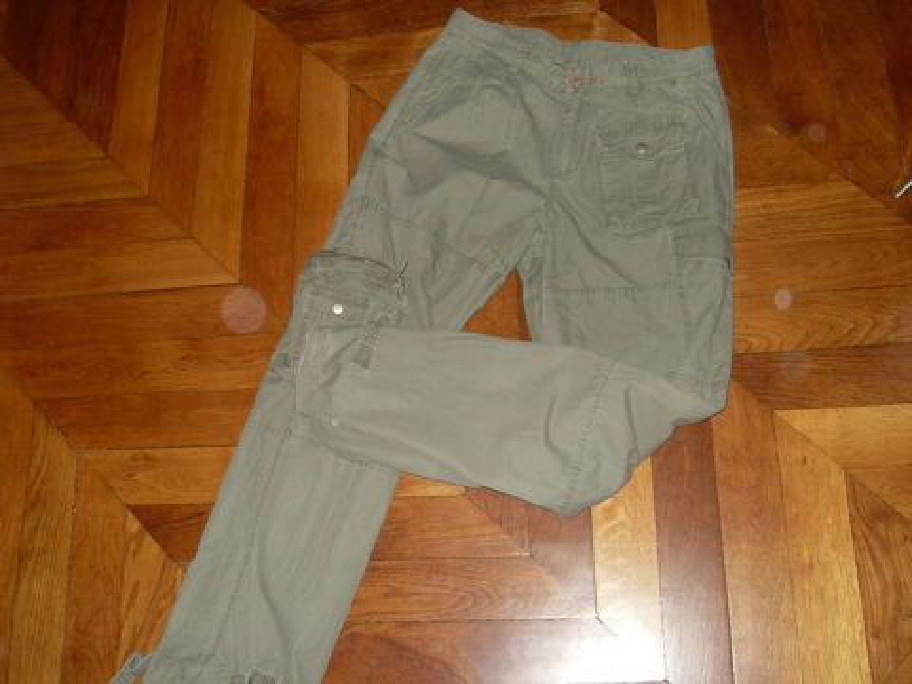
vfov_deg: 40.7
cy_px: 342
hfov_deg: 52.6
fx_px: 922
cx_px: 456
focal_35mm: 35
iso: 100
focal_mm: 6.3
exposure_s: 1/45
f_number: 2.8
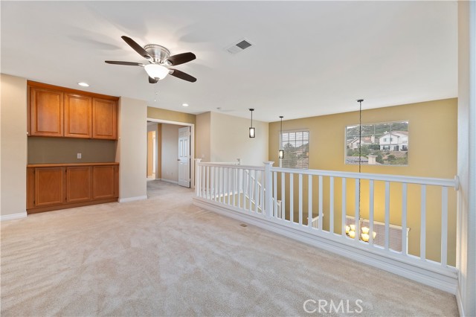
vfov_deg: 81.1
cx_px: 238
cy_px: 158
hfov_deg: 104.3
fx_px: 185
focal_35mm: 14
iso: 500
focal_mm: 14
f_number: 10
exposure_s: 1/5
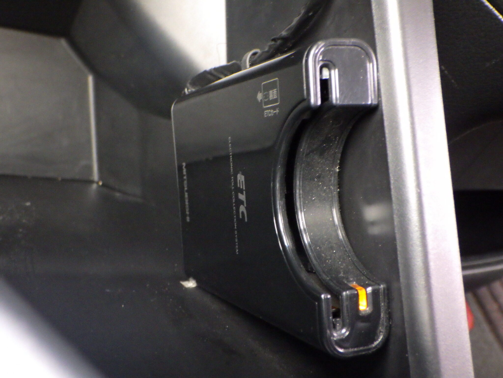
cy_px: 189
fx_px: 610
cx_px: 252
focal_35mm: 42
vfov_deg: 34.3
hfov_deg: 44.8
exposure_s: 1/13
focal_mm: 7.5
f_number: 4.2
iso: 1600
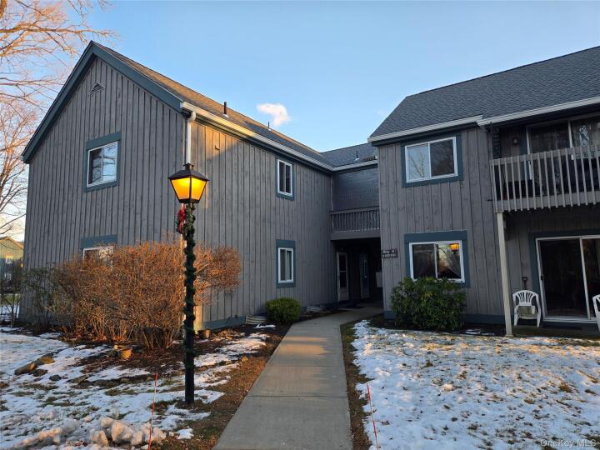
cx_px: 300
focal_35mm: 23
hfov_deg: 73.9
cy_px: 225
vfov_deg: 58.9
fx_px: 399
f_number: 1.8
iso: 25
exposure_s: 1/180
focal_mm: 5.4
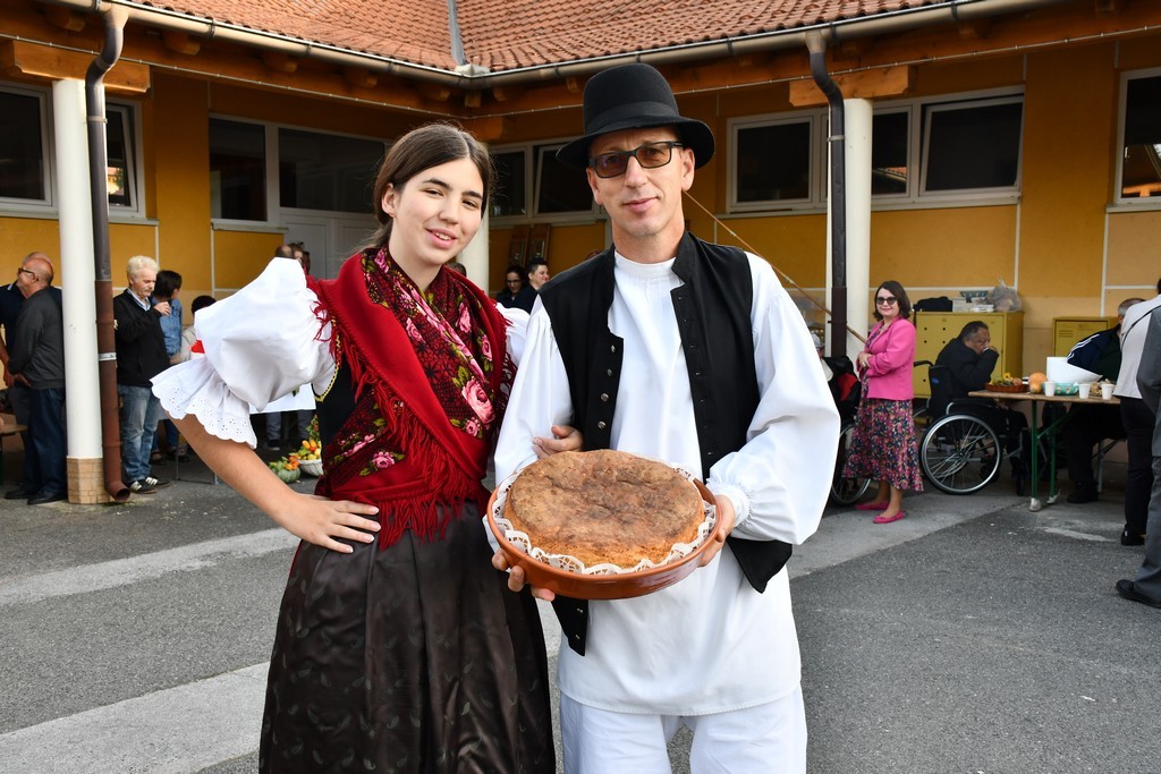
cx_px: 580
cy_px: 387
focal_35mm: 34
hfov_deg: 55.8
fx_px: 1097
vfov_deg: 38.9
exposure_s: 1/250
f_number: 5.6
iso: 280
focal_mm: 23
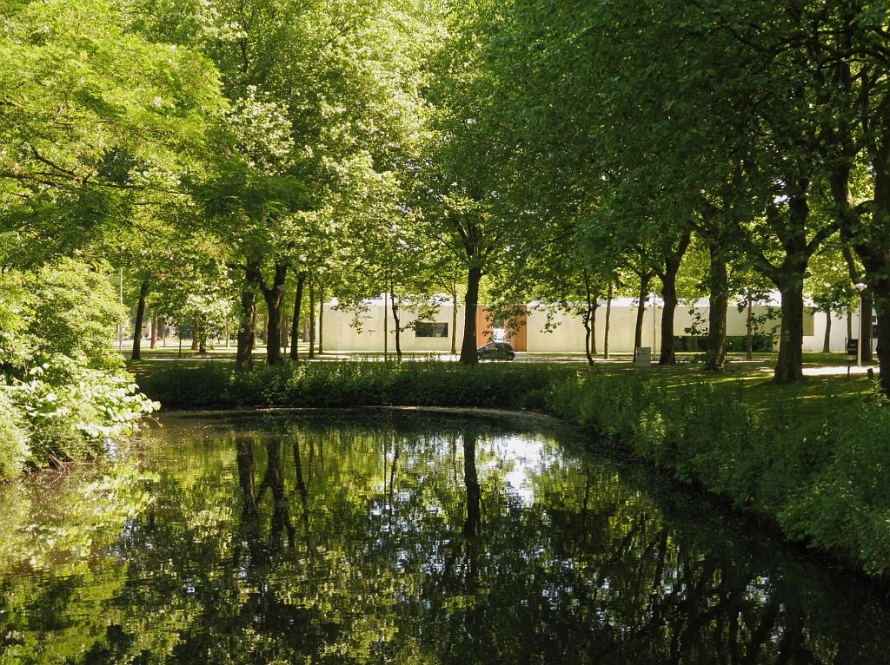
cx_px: 445
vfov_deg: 28.5
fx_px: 1310
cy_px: 332
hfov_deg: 37.5
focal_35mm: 51
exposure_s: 1/100
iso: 100
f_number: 4.4
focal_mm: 9
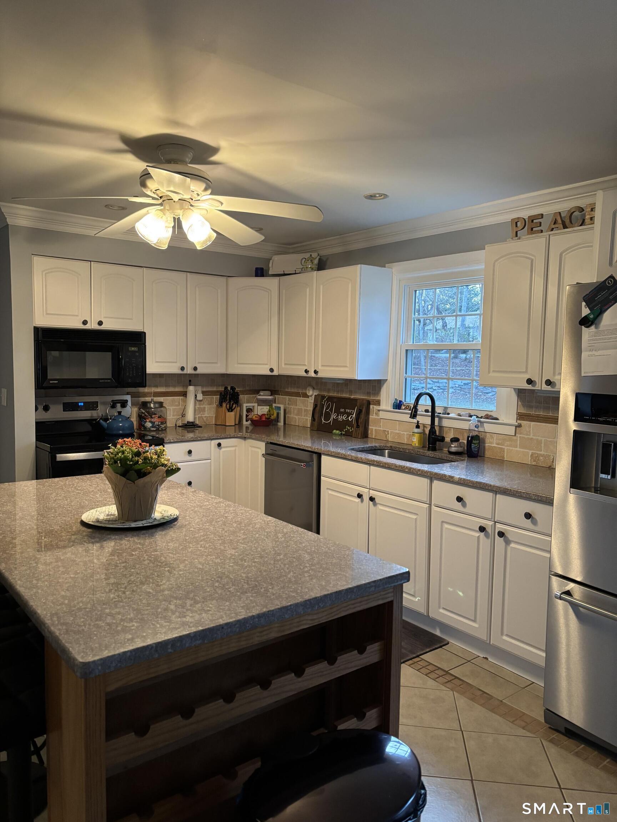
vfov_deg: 67.3
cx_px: 308
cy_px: 411
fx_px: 618
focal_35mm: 26
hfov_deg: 53.1
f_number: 1.6
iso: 320
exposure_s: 1/60
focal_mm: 5.96
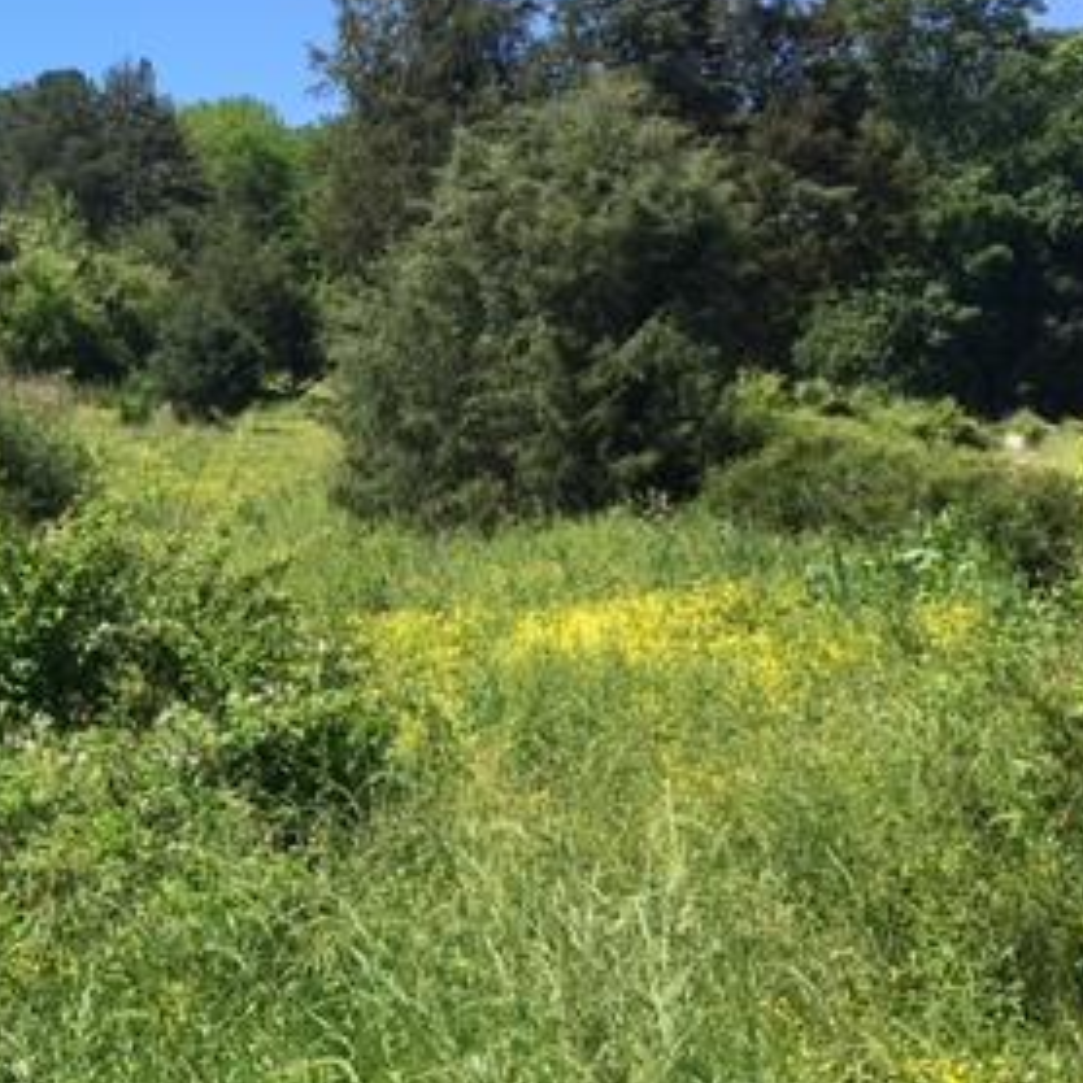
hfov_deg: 27.1
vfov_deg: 29.1
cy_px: 561
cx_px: -47
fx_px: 2088
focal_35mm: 59
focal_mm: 4.15
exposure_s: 1/1202
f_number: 2.2
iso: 25
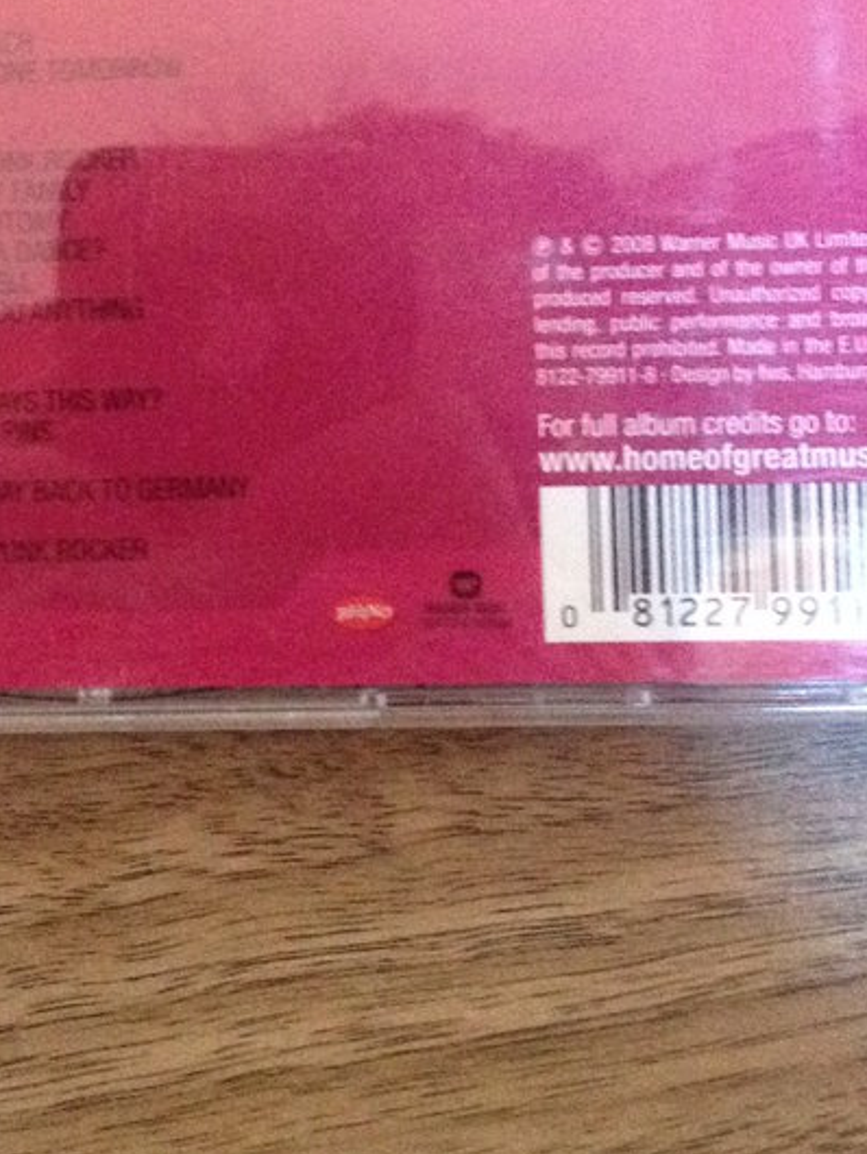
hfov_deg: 16.6
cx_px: 144
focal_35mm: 88
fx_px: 2936
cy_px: 197
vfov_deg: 21.9
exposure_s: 1/15
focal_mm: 4.28
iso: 500
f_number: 2.4
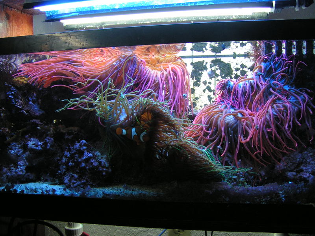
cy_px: 118
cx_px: 158
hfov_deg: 49.0
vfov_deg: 37.7
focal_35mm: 38
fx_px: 346
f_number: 2.8
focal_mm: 5.8
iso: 125
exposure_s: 1/50
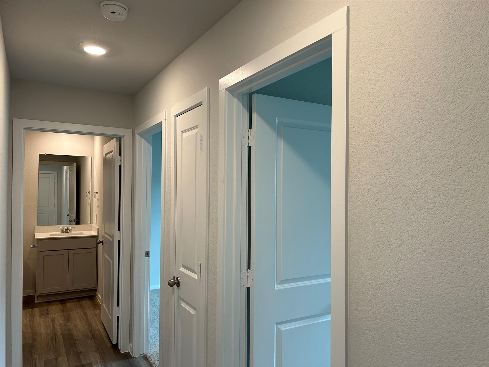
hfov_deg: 67.3
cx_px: 244
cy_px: 184
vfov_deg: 53.1
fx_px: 367
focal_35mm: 26
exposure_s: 1/120
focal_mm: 5.7
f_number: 1.5
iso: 80
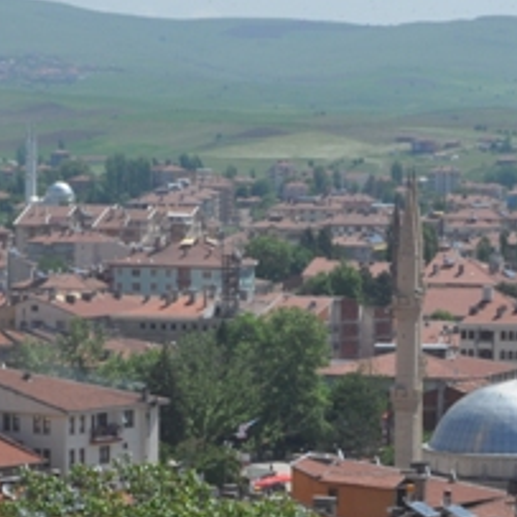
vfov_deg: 9.5
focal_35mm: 184
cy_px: 436
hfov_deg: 9.5
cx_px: 392
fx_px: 3109
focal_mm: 38
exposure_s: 1/200
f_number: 14
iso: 200
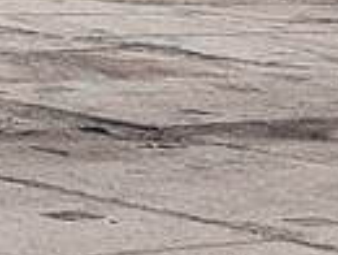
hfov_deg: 10.5
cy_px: -222
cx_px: -205
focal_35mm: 180
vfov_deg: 8.0
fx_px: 1761
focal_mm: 4.2
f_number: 1.7
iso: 40
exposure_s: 1/2648
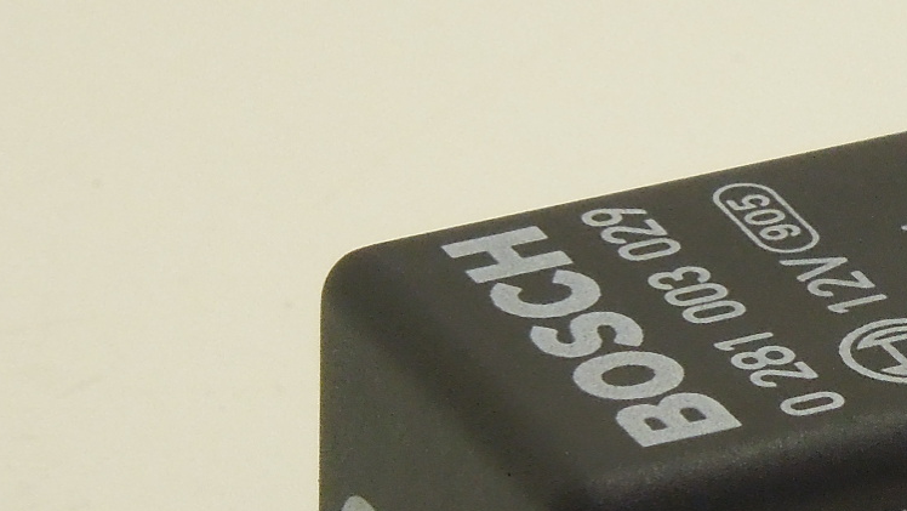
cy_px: 500
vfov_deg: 3.0
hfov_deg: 5.4
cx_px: 901
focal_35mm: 400
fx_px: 9621
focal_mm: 19.1
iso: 400
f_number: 4.7
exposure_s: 1/40
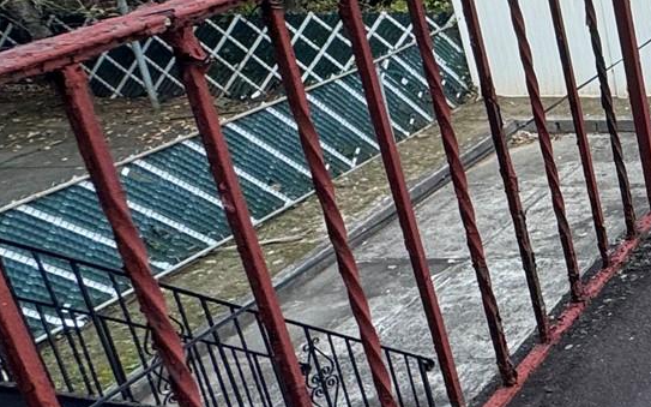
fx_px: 993
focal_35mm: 56
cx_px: 1149
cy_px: 56
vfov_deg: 22.7
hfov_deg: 22.5
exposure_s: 1/368
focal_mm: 2.22
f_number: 2.2
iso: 40
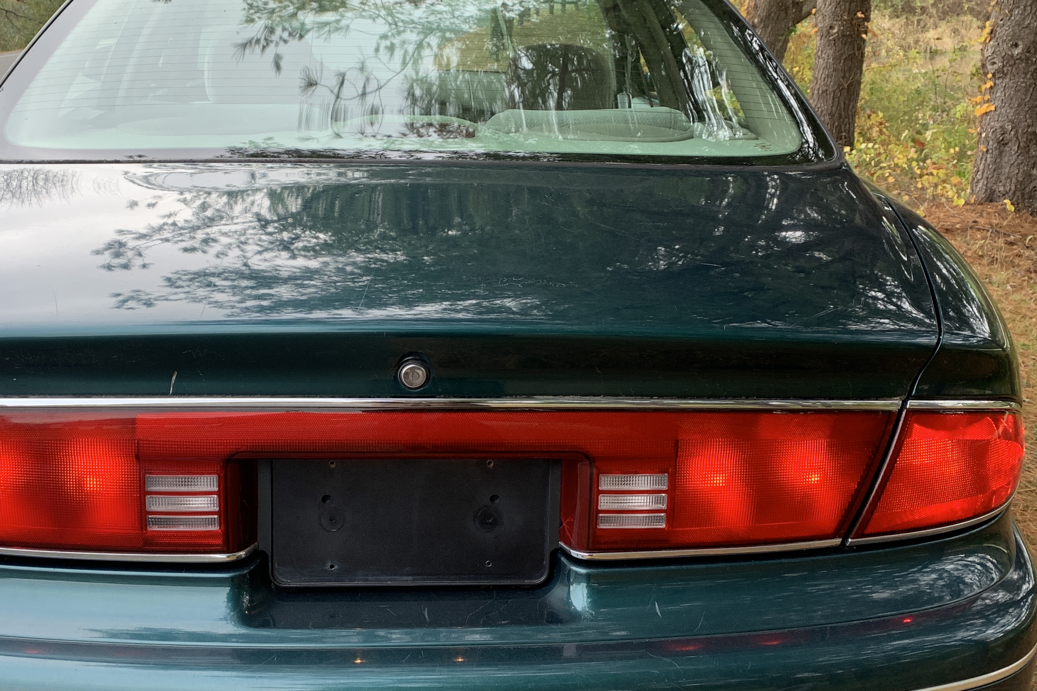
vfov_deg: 30.5
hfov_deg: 44.5
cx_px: 485
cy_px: 346
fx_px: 1267
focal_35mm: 44
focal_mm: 4.25
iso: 50
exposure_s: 1/122
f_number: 1.8
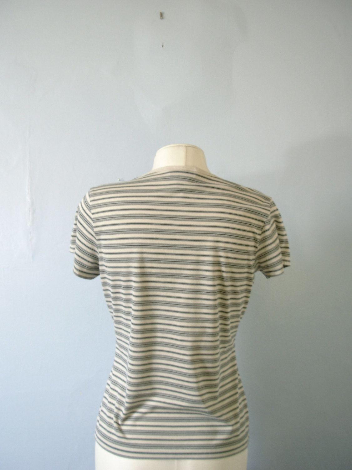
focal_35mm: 38
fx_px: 515
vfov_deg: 49.0
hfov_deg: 37.7
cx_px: 176
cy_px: 235
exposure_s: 1/10.7
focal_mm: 6.3
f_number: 2.9
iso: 50
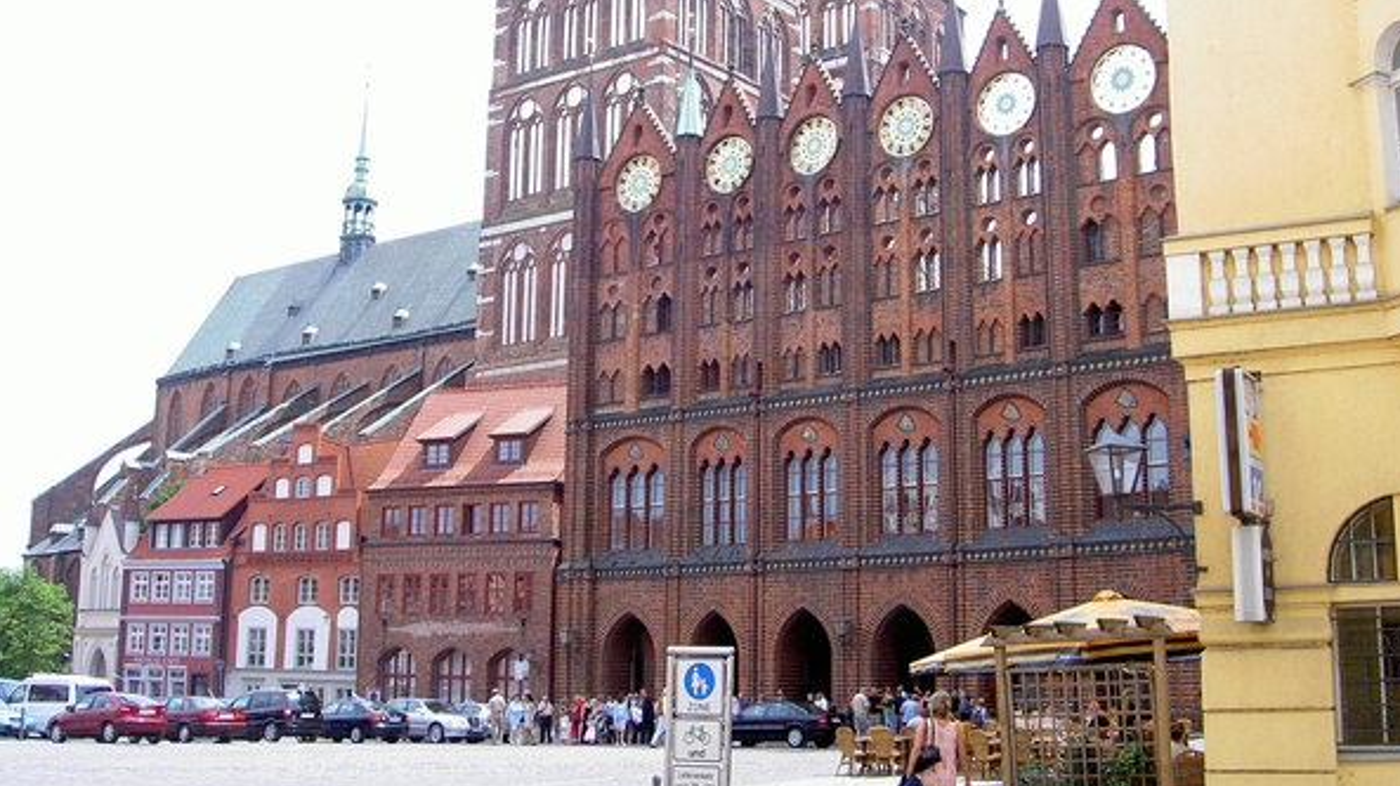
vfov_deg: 27.6
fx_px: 1596
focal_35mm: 43
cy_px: 323
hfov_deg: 47.4
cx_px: 706
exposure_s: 1/640
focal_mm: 8
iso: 200
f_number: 4.7
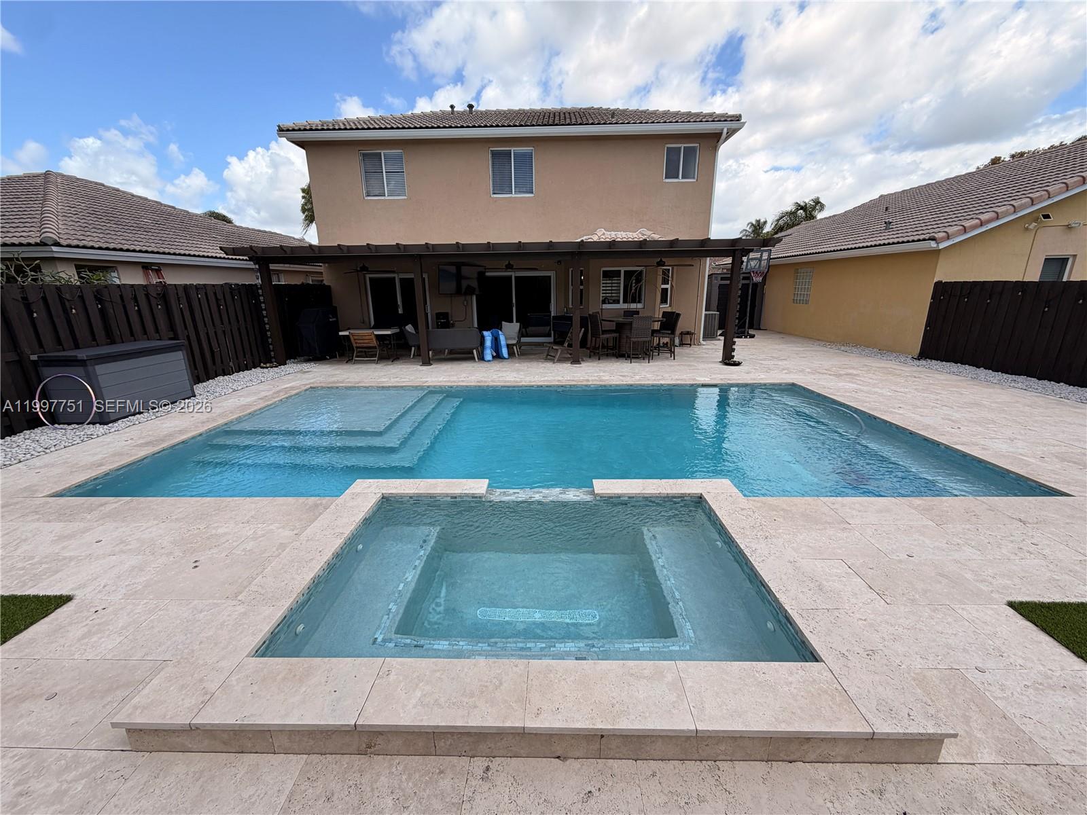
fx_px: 440
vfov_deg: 85.7
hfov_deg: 102.1
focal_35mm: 14
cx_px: 544
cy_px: 408
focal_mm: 2.22
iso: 20
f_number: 2.2
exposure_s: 1/779
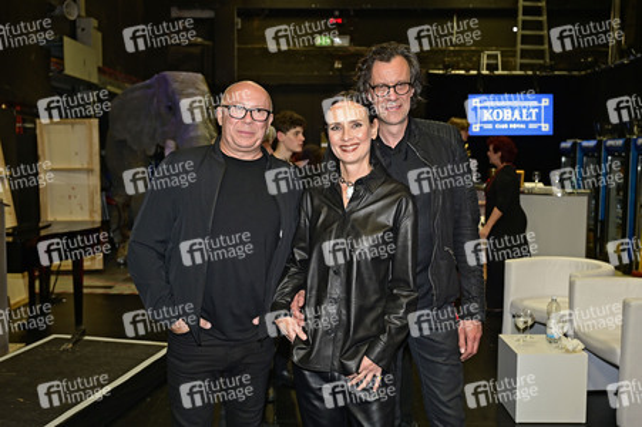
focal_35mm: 34
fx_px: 597
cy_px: 214
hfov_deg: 56.5
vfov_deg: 39.4
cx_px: 321
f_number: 3.5
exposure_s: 1/200
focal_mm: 33.5
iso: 1600
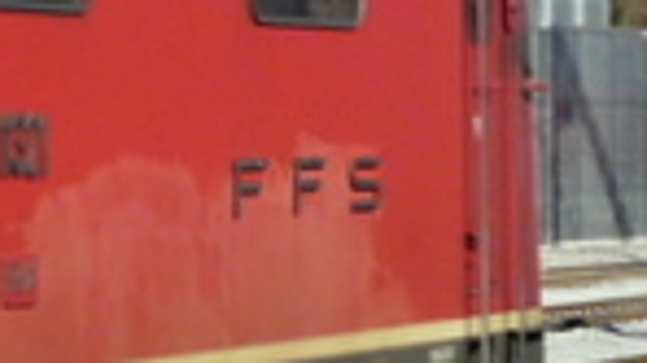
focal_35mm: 309
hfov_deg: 6.6
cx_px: -1023
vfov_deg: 3.9
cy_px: 44
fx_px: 5297
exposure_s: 1/400
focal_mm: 6.8
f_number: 5.6
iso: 100
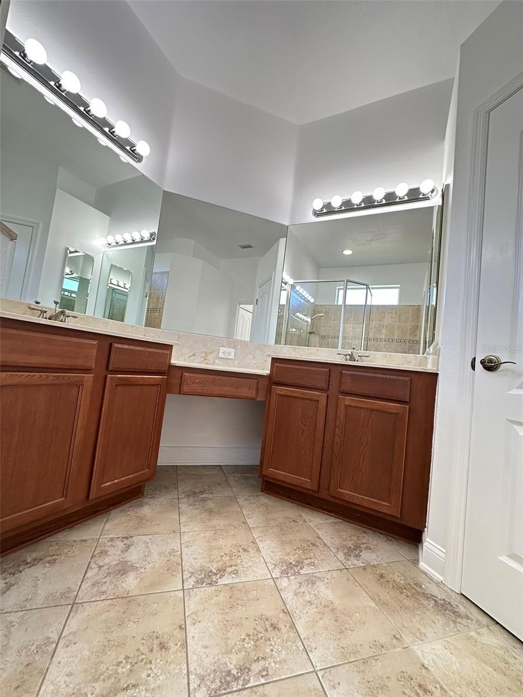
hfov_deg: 85.7
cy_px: 348
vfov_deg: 102.1
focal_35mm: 14
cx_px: 262
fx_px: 282
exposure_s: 1/120
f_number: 2.2
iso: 200
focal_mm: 2.22
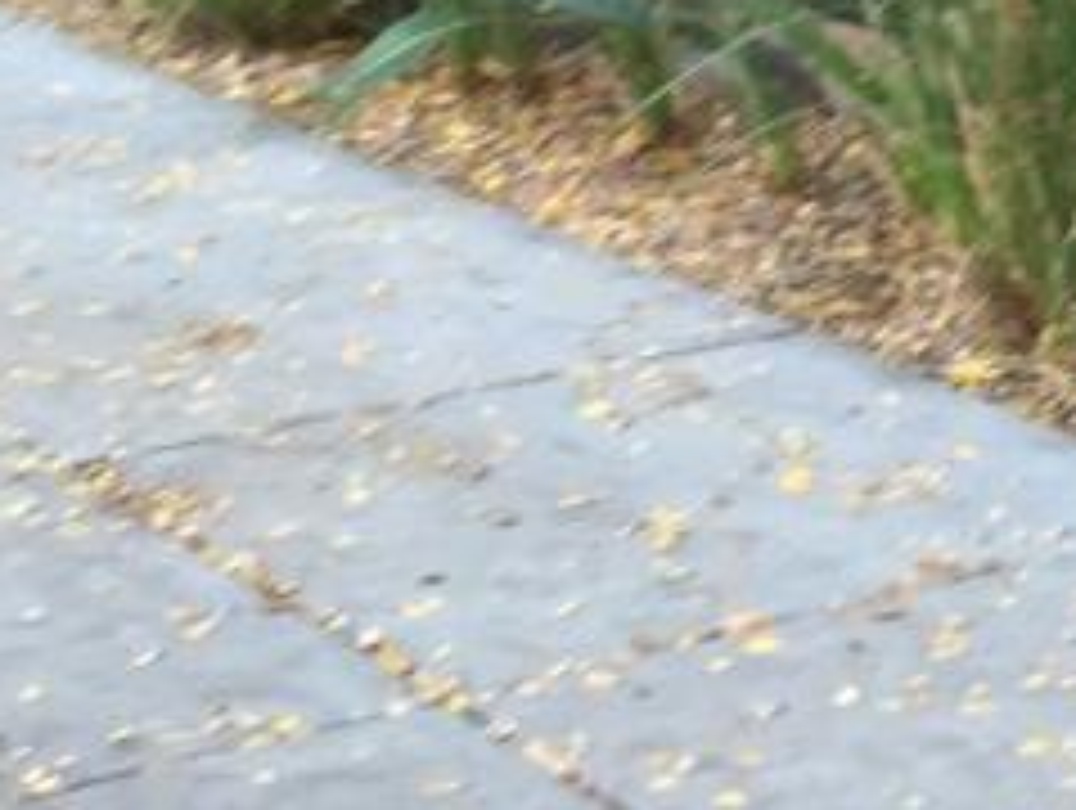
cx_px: 1927
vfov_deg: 11.4
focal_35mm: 124
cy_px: -477
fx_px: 3860
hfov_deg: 14.1
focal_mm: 4.15
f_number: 2.2
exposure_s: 1/60
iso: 40
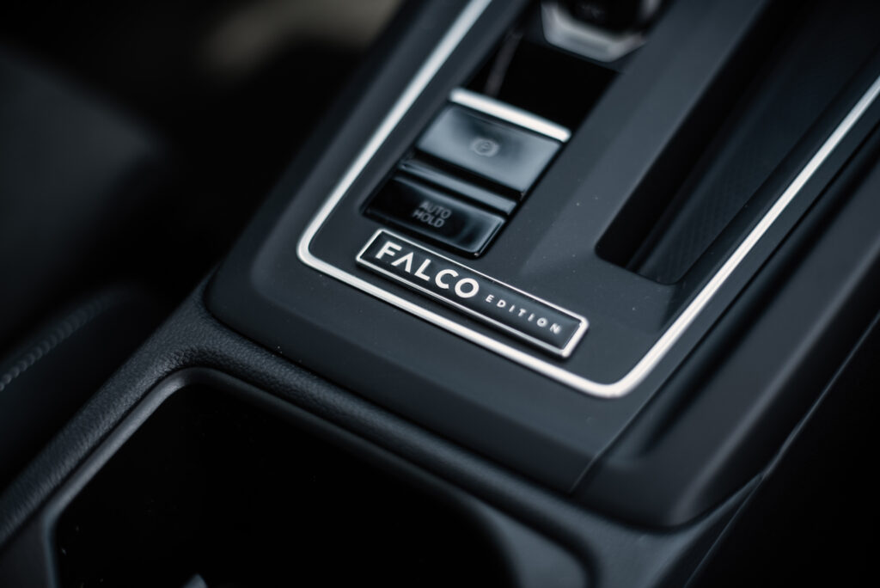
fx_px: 1223
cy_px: 294
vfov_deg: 27.0
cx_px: 440
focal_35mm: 50
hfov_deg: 39.6
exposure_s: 1/125
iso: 200
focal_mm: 50
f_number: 1.8
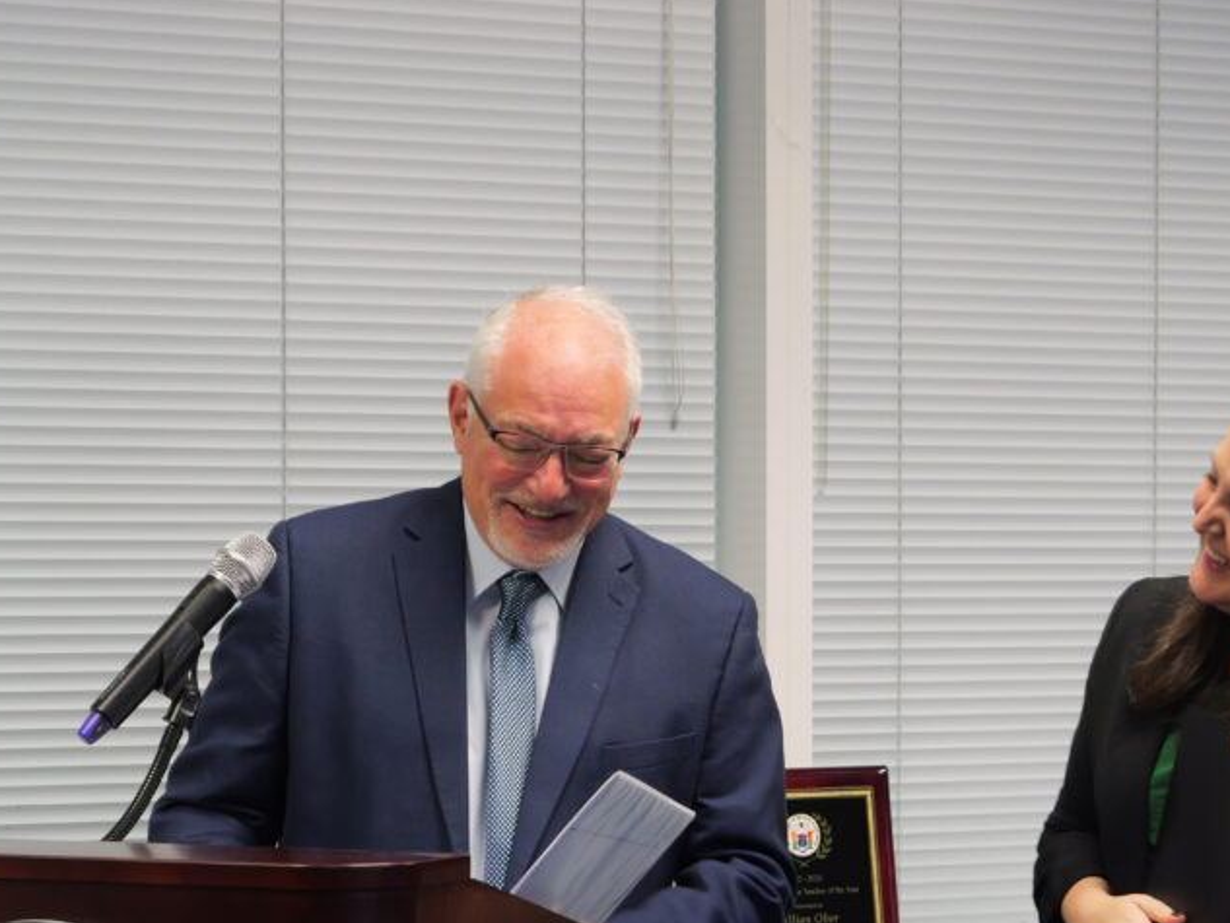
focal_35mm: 110
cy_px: 737
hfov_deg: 17.9
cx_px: 721
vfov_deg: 13.4
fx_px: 3909
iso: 2000
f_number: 3.8
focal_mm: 34
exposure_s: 1/80
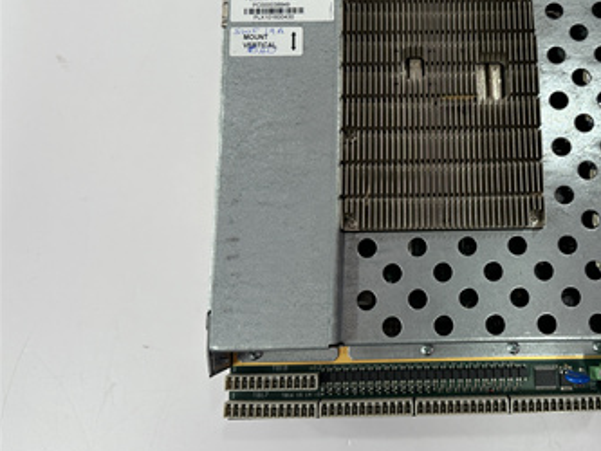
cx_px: 449
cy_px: 136
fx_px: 625
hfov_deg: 49.3
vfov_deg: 39.0
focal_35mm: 36
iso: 64
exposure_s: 1/100
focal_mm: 6.86
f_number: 1.78
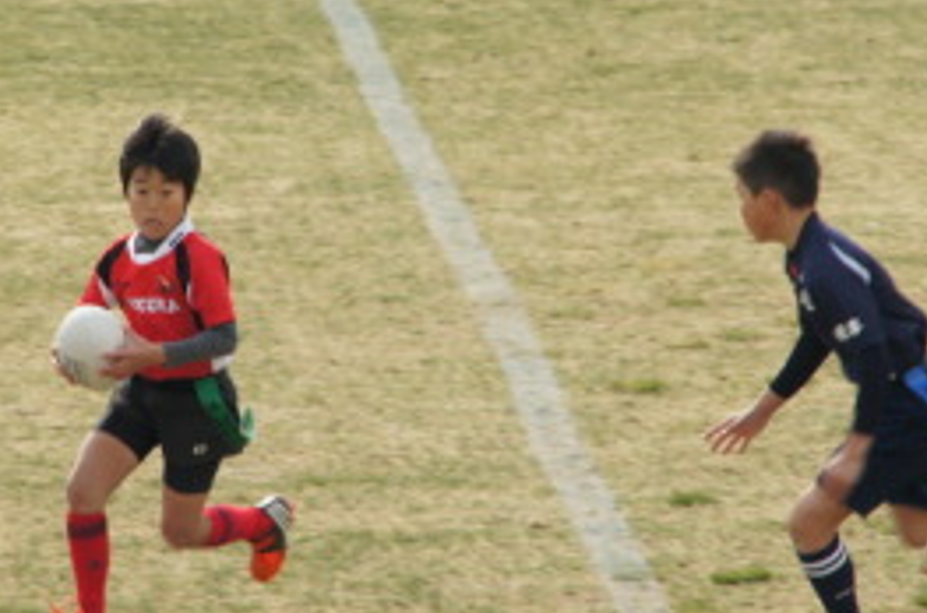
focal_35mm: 571
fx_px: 14668
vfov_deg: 2.4
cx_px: 310
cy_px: 243
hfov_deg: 3.6
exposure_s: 1/160
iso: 400
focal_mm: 200
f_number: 16
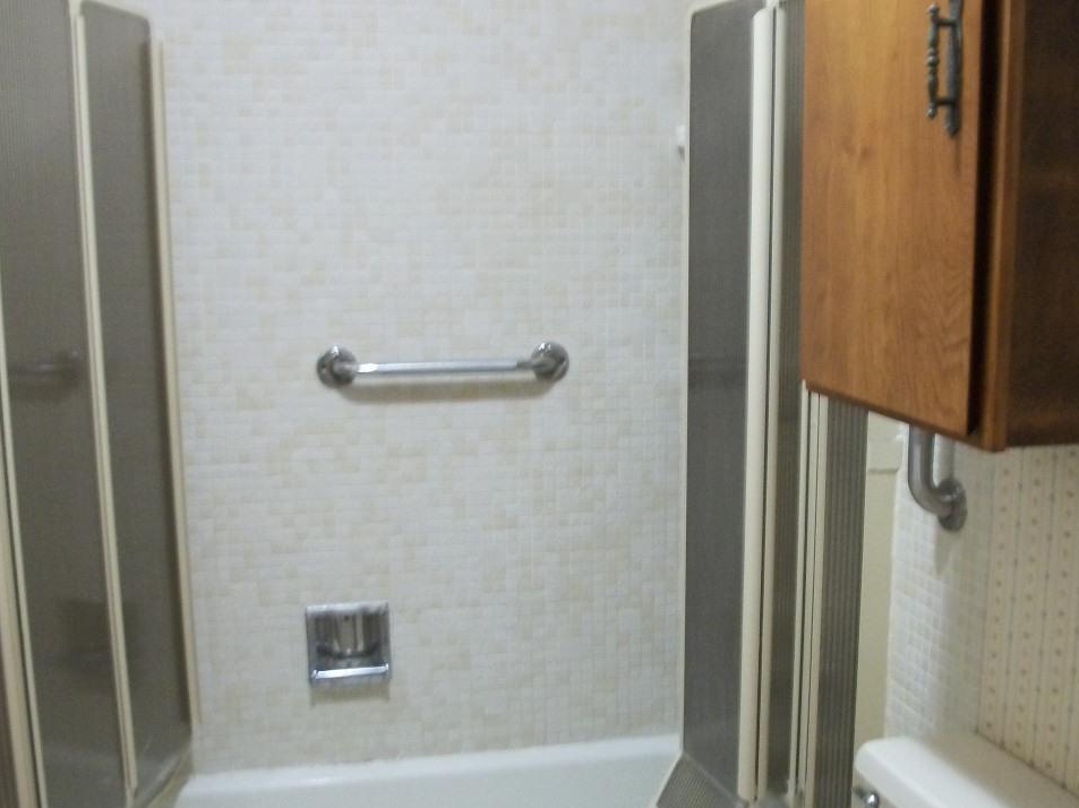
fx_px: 1340
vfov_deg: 33.4
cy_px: 507
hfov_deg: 43.8
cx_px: 579
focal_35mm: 43
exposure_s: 1/8
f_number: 2.9
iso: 250
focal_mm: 5.7
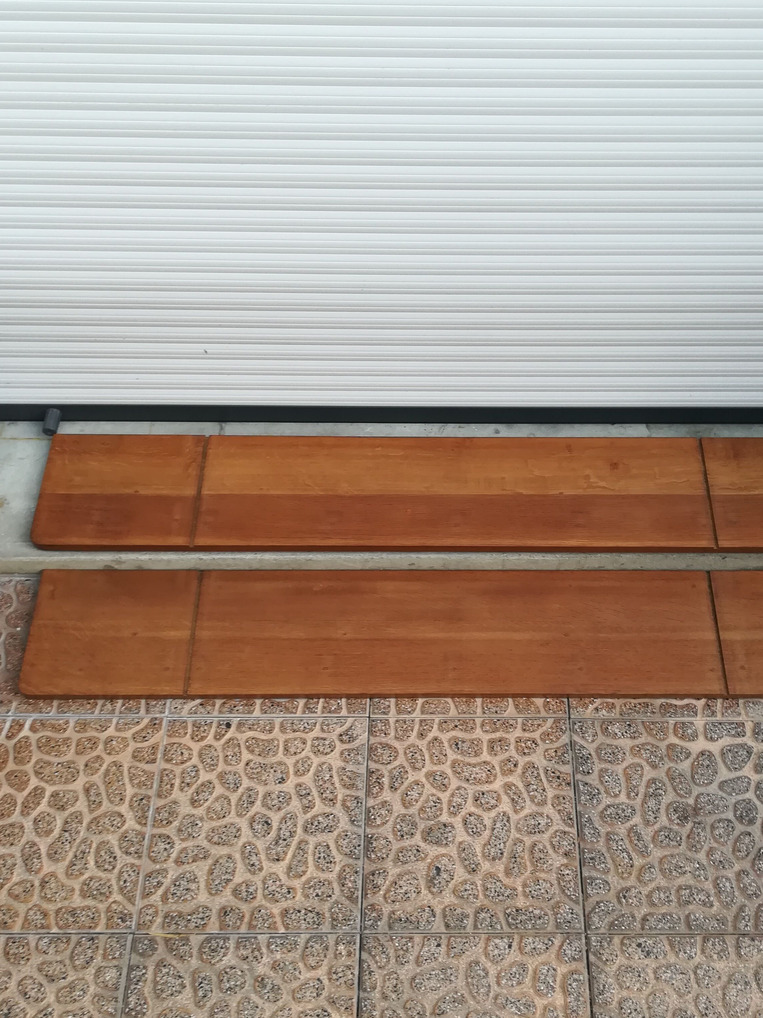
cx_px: 454
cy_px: 517
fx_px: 999
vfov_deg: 54.0
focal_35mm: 34
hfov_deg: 41.6
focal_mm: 3.83
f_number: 2.2
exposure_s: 1/33.3
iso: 100
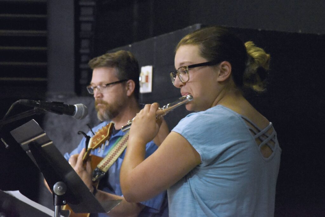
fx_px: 1084
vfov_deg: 11.4
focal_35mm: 120
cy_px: 108
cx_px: 162
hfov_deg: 17.1
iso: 10000
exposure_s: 1/80
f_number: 9
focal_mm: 120
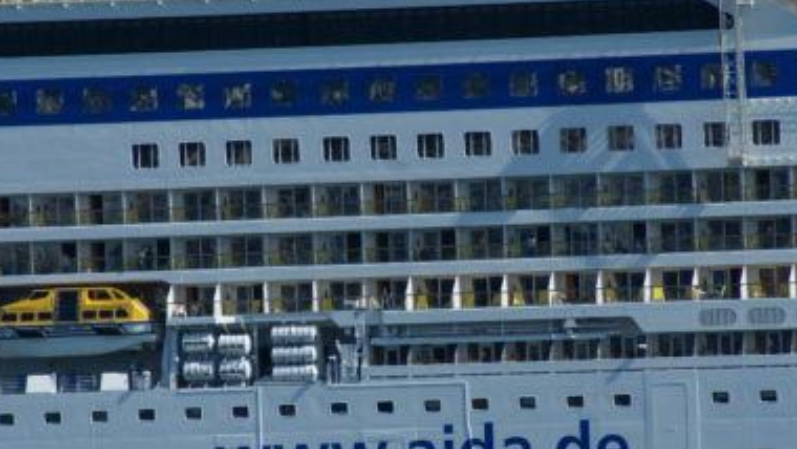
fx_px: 11775
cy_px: 277
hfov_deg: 3.9
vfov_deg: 2.2
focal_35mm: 557
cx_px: 373
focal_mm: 300
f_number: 9
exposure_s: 1/640
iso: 100
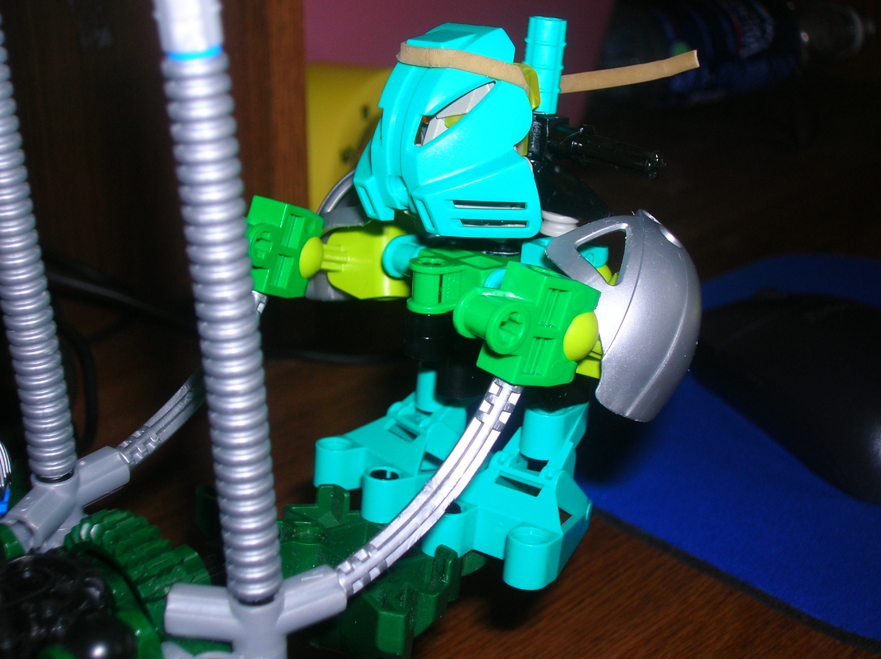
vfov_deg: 27.0
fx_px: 1373
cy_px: 330
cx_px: 440
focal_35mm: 54
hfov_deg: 35.6
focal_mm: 9
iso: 50
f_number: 3.4
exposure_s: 1/60.1
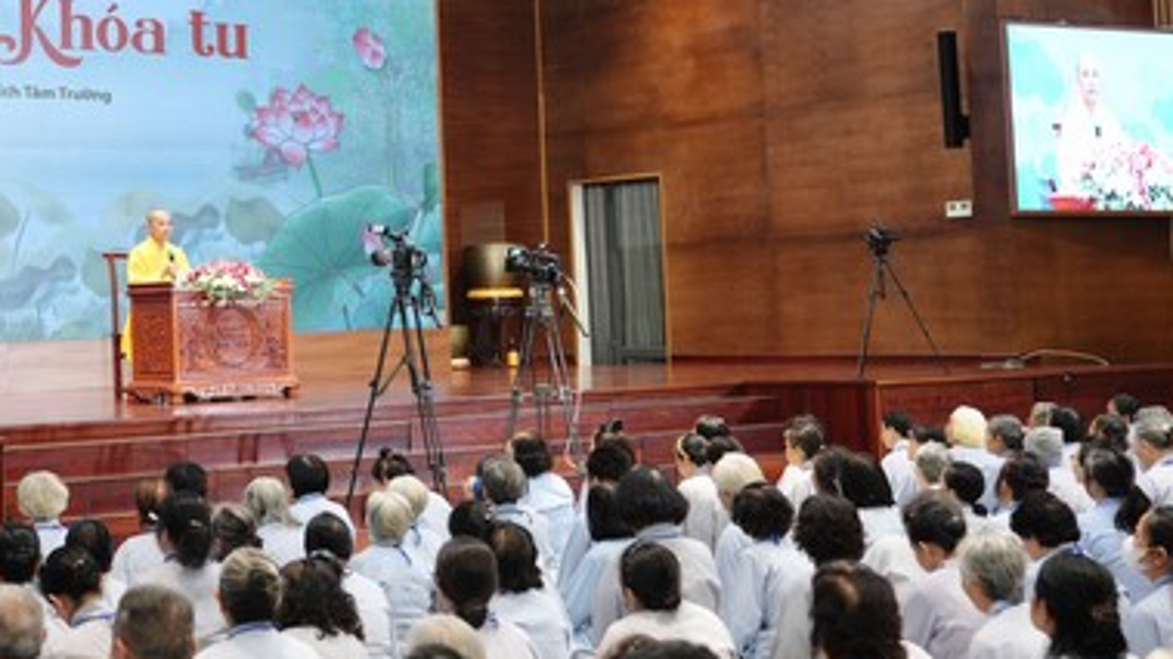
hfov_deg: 29.4
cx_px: 204
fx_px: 2177
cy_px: 119
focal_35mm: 70
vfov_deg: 17.1
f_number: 2.8
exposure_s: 1/100
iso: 2000
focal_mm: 39
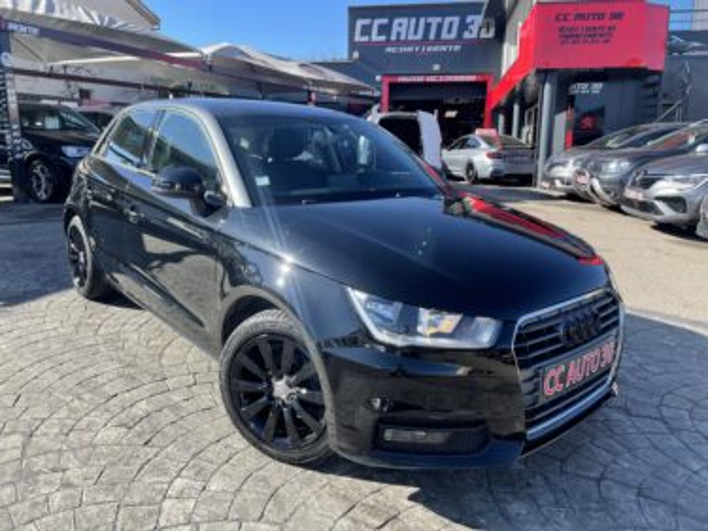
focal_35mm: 26
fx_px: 532
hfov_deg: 67.3
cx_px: 354
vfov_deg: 53.0
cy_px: 266
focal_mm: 4.2
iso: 32
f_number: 1.6
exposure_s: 1/1092
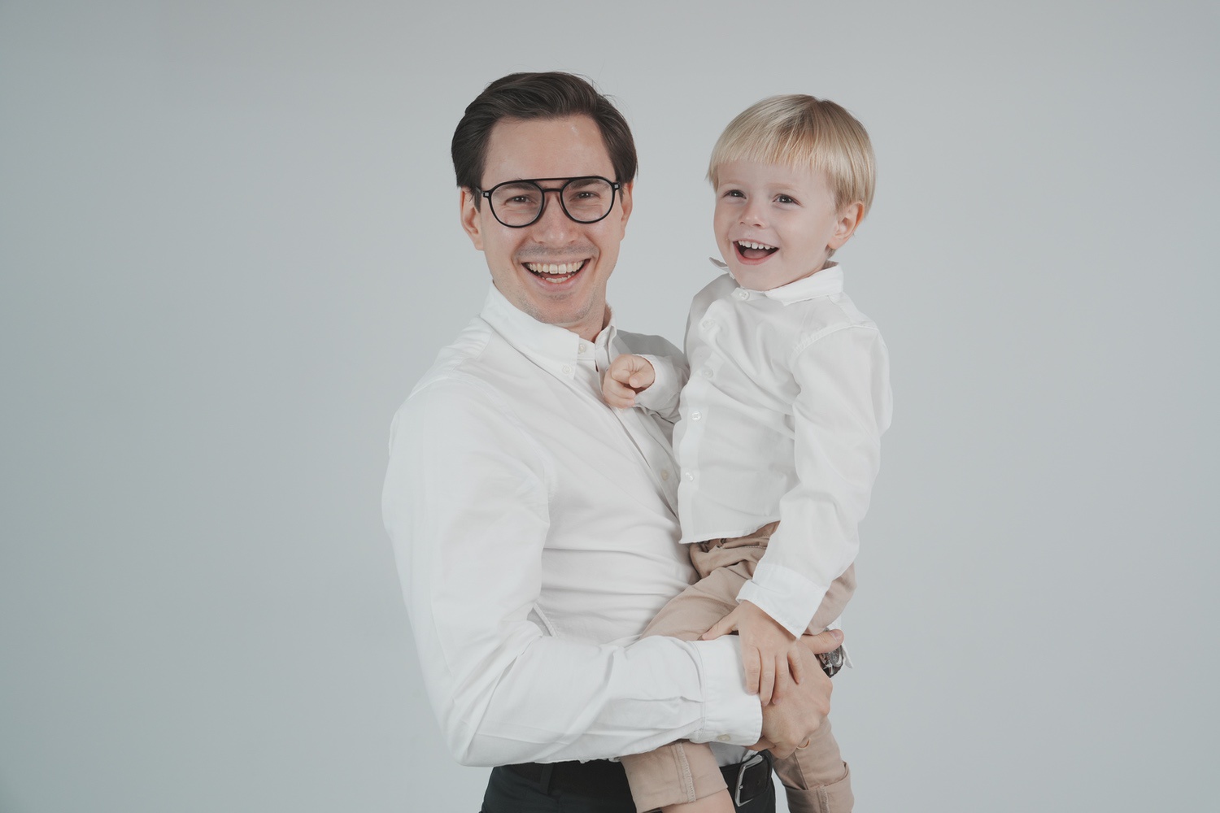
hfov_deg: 49.6
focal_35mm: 39
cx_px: 610
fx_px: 1322
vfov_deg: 34.2
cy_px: 406
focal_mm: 39
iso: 500
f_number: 6.3
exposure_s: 1/160
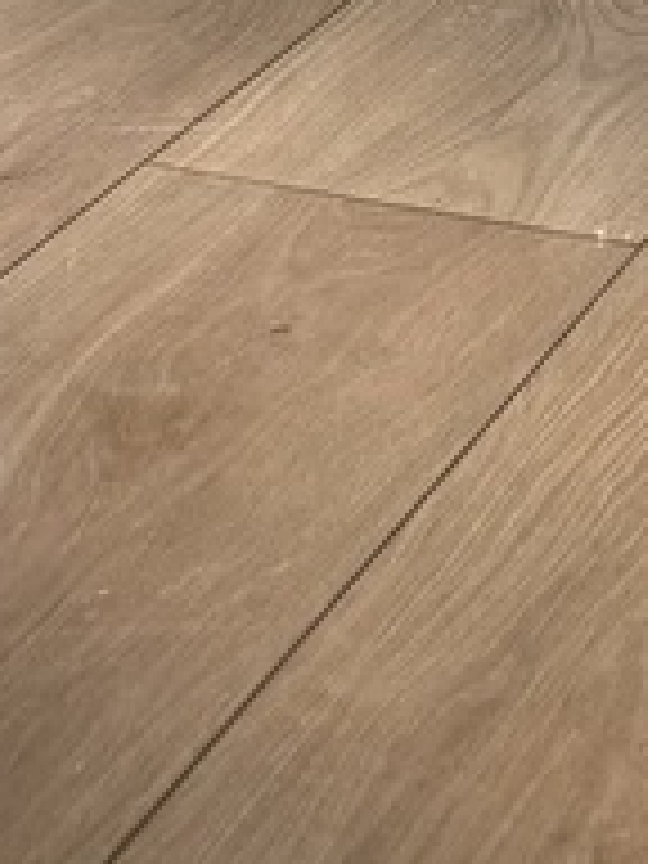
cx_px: 734
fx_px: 3370
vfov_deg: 11.1
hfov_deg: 10.8
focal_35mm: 135
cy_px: -1476
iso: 80
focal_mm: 6.76
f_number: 1.78
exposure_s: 1/121
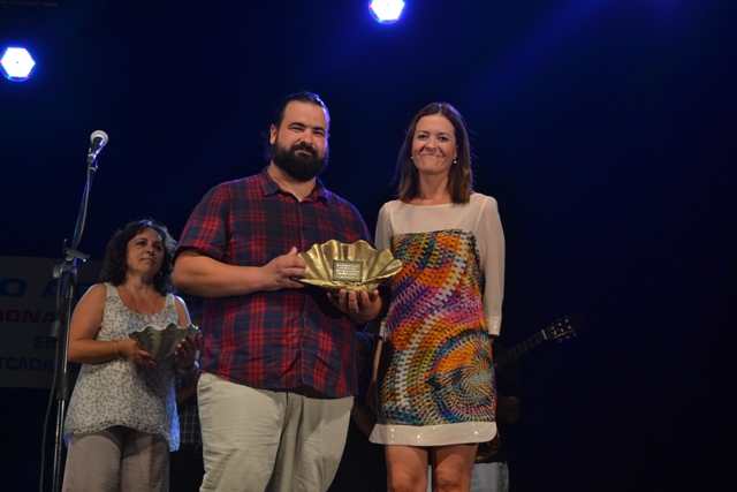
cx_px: 368
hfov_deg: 24.6
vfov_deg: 16.6
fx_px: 1689
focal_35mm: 82
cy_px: 246
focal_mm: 55
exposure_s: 1/60
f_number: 5.6
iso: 640
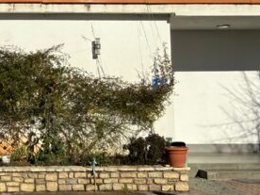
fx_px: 451
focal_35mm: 60
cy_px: 53
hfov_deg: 29.3
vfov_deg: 24.2
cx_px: -21
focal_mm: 2.22
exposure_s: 1/5263
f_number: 2.2
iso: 40
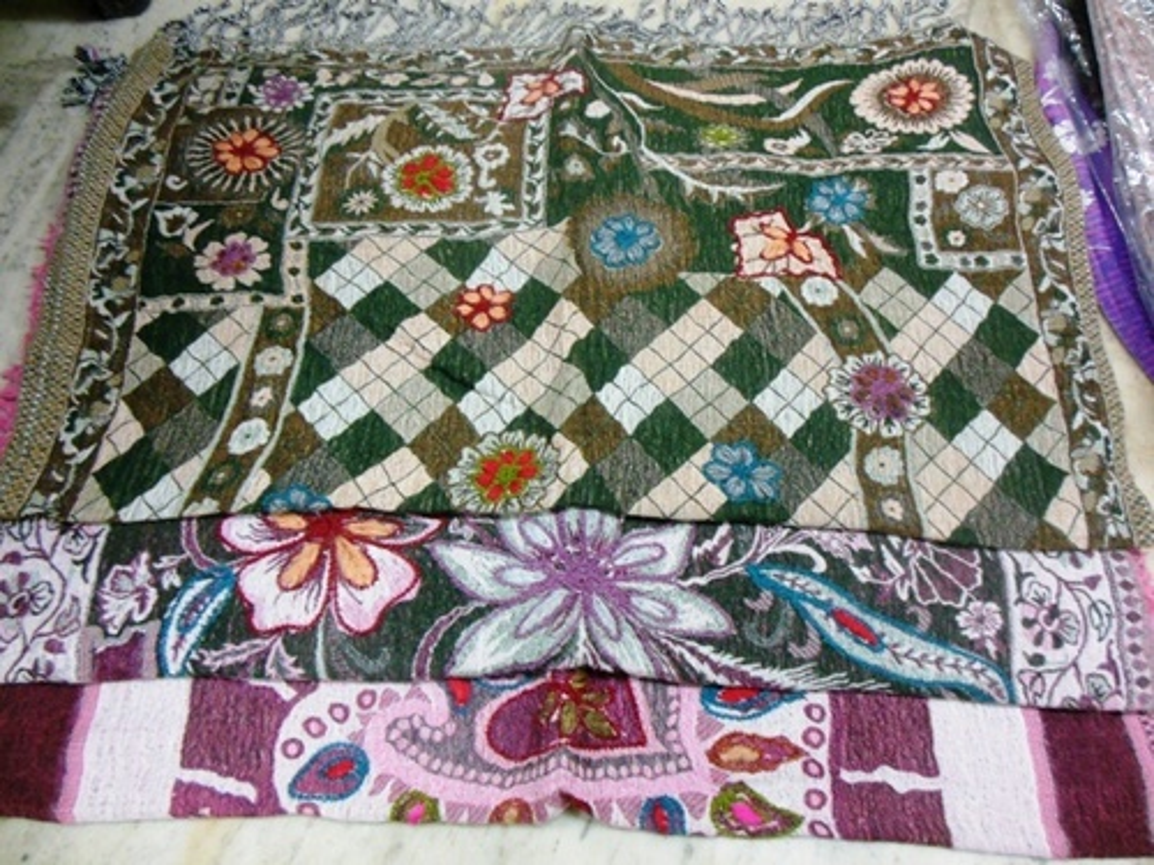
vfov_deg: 54.9
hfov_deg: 69.4
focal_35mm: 25
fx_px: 833
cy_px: 432
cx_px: 577
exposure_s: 1/6
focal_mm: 4.5
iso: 400
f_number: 3.2
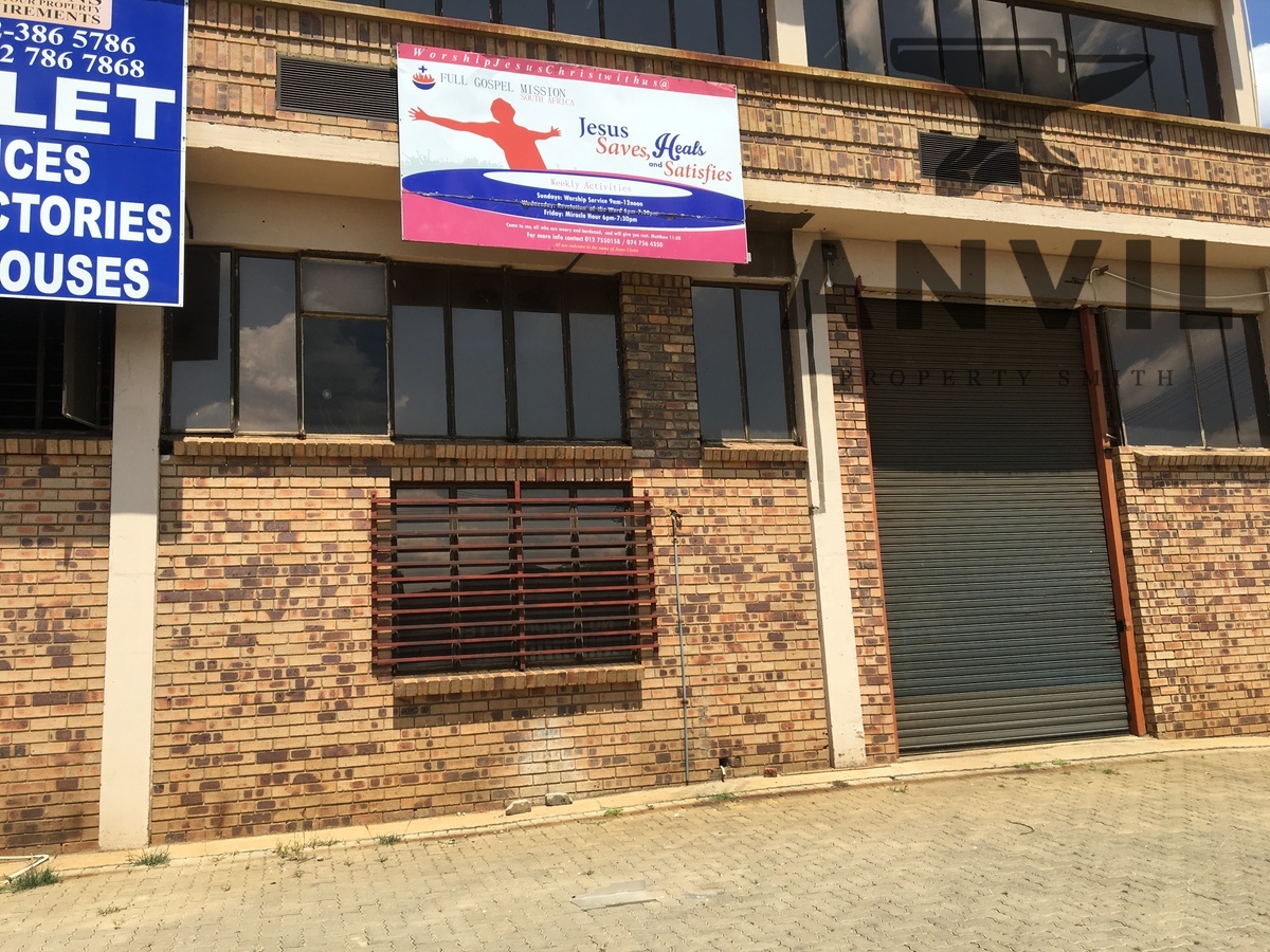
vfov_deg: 48.2
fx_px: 1064
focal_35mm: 29
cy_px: 476
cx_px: 635
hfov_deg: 61.7
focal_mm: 4.15
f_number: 2.2
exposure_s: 1/1637
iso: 25
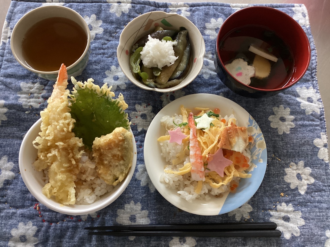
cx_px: 165
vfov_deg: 45.4
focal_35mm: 31
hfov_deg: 58.4
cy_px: 124
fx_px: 296
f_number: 2.4
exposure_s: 1/40
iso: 320
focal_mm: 3.3
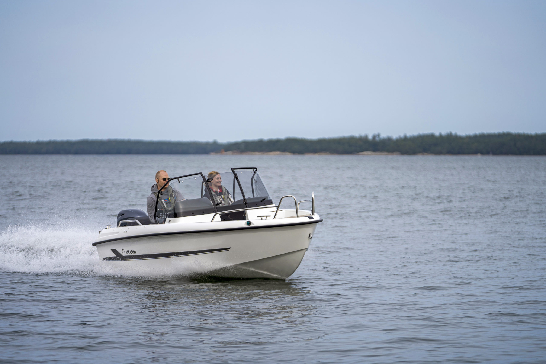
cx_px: 273
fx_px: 2457
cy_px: 182
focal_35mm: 162
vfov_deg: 8.5
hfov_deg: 12.7
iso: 100
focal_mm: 162
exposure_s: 1/2000
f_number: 2.8
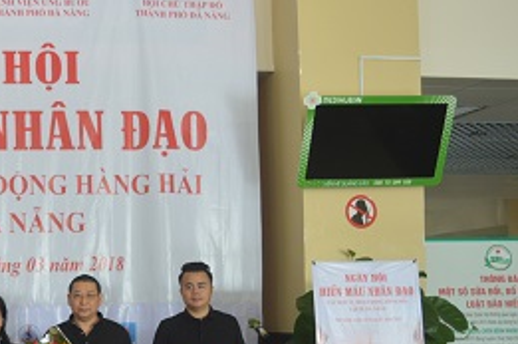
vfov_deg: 21.3
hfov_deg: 29.0
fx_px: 890
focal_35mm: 62
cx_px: -69
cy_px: 316
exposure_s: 1/60
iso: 400
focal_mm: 18
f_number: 4
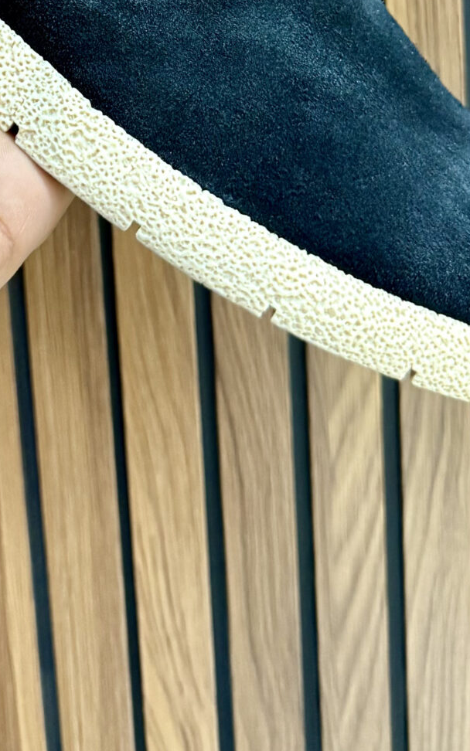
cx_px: 124
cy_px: -219
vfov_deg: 26.2
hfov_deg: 19.3
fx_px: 1372
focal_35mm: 67
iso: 400
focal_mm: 6.76
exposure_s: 1/50
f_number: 1.78
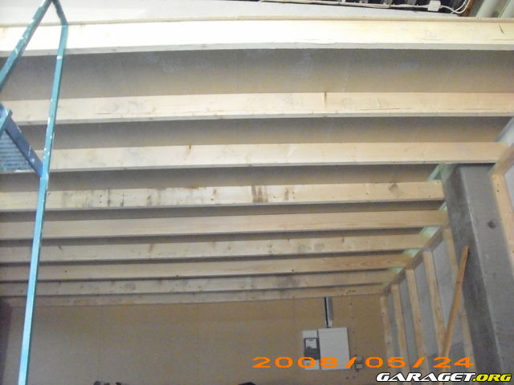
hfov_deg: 50.1
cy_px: 192
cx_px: 257
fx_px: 549
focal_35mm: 37
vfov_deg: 38.7
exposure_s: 1/100
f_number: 2.7
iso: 1600
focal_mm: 6.2
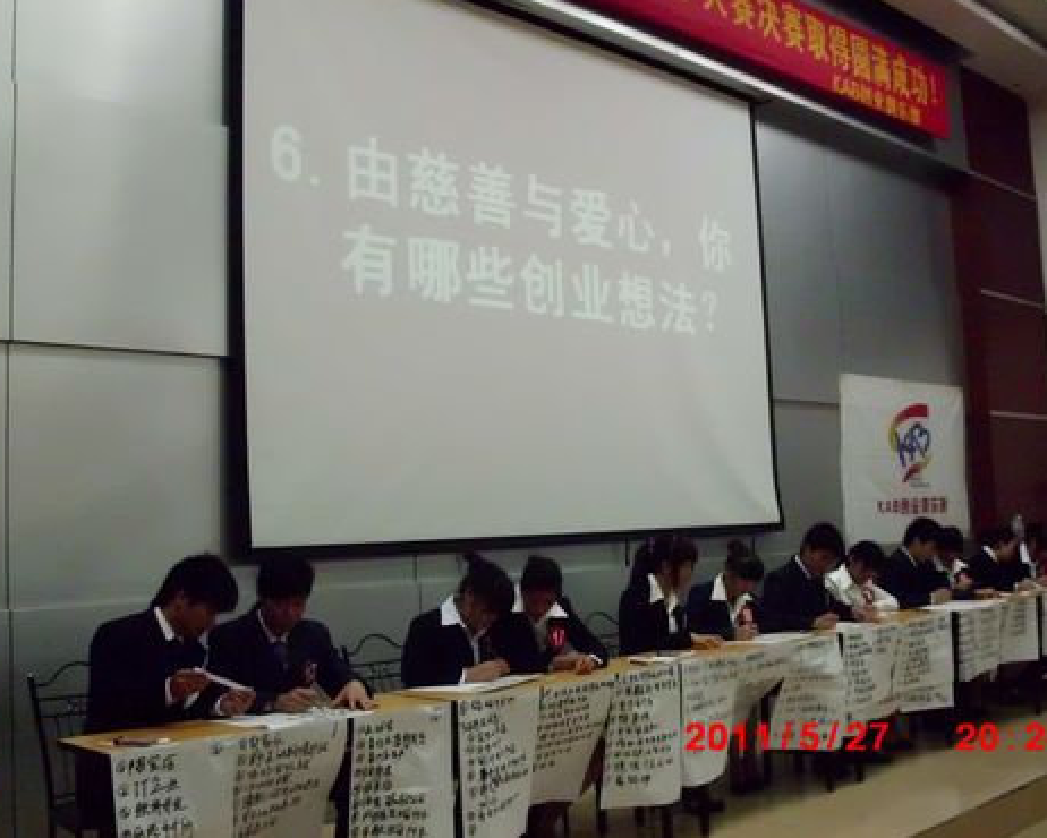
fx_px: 1178
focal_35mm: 38
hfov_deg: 47.9
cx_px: 533
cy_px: 418
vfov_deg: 39.2
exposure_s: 1/100
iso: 800
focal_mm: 6.3
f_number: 2.9
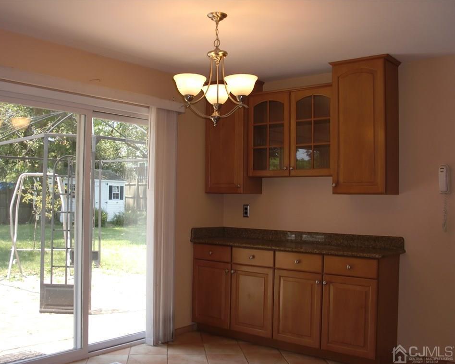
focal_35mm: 38
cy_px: 183
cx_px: 211
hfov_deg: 47.9
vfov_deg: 39.2
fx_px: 512
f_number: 2.8
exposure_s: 1/100
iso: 64
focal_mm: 6.3
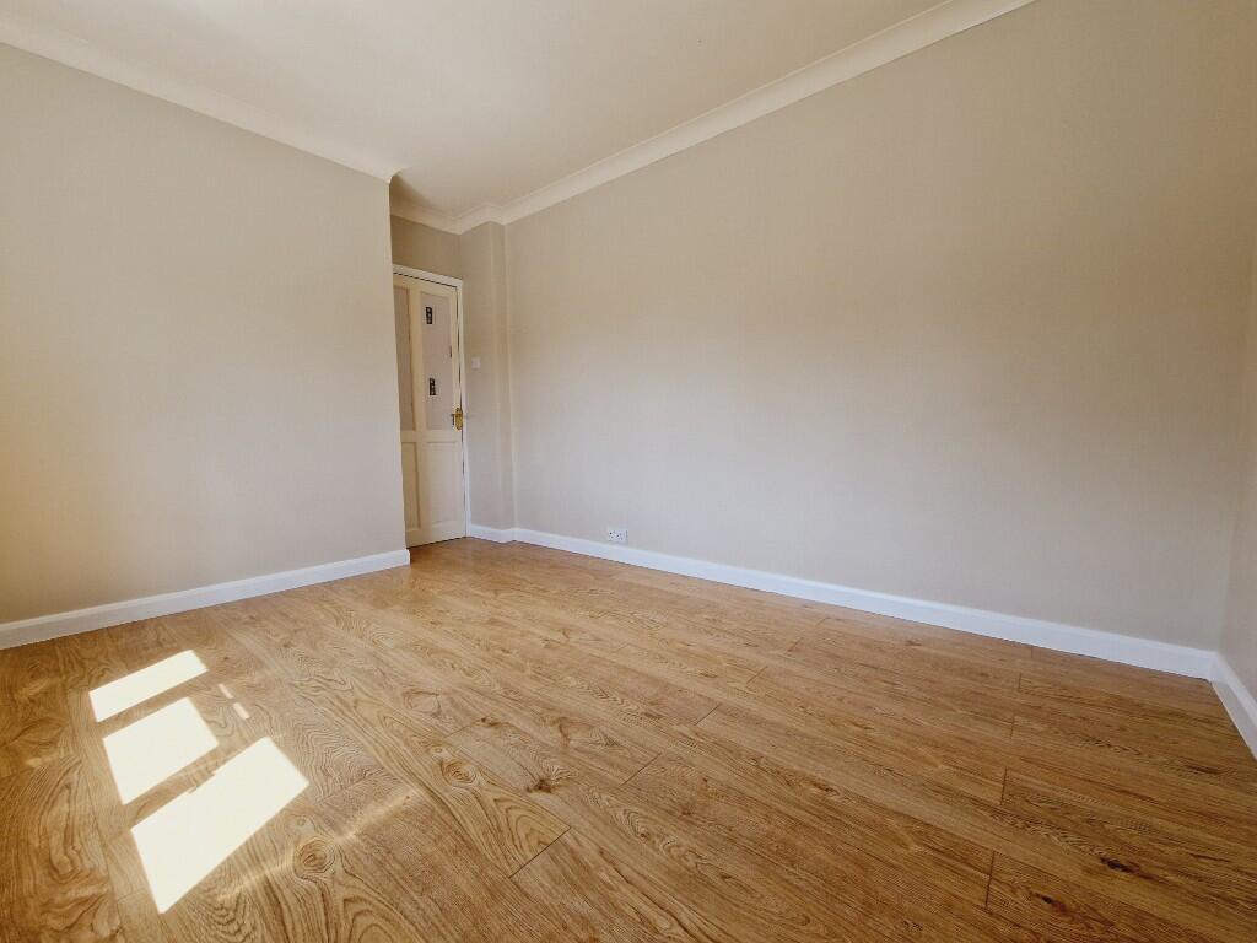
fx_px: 472
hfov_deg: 106.2
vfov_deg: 89.9
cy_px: 472
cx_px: 628
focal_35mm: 13
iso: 50
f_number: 2.2
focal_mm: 2.2
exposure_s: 1/151
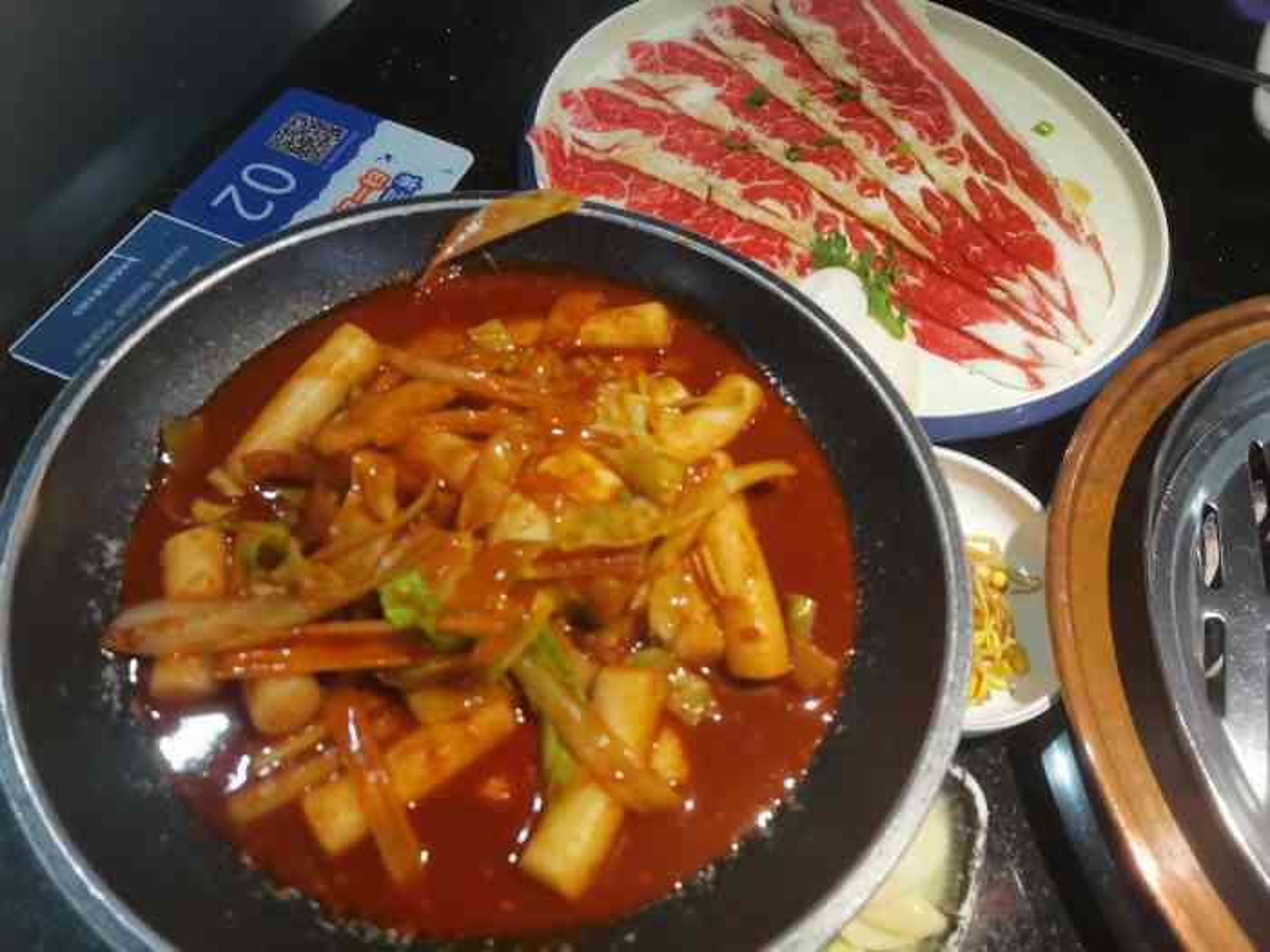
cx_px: 635
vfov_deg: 53.1
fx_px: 954
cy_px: 476
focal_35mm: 26
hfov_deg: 67.3
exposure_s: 1/50
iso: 200
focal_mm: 4.75
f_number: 1.8
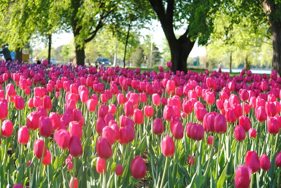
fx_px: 645
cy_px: 94
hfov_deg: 24.6
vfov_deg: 16.6
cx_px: 140
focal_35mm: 82
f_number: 6.3
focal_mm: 55
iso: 200
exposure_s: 1/80
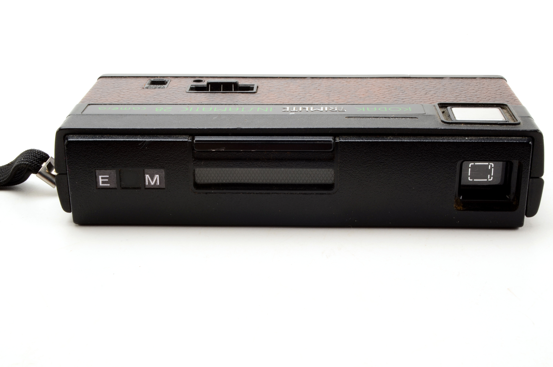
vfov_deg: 22.5
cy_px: 184
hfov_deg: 33.5
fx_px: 920
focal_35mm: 60
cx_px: 276
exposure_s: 1/160
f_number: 25
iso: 200
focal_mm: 40
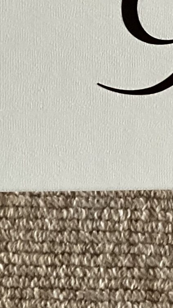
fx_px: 881
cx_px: 348
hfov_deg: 10.3
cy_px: 16
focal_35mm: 108
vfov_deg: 19.4
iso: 250
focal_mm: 3
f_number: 1.8
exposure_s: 1/60
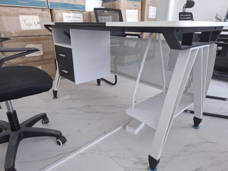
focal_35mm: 23
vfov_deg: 58.9
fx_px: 152
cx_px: 114
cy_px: 86
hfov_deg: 73.9
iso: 160
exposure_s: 1/100
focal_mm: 5.54
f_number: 1.8
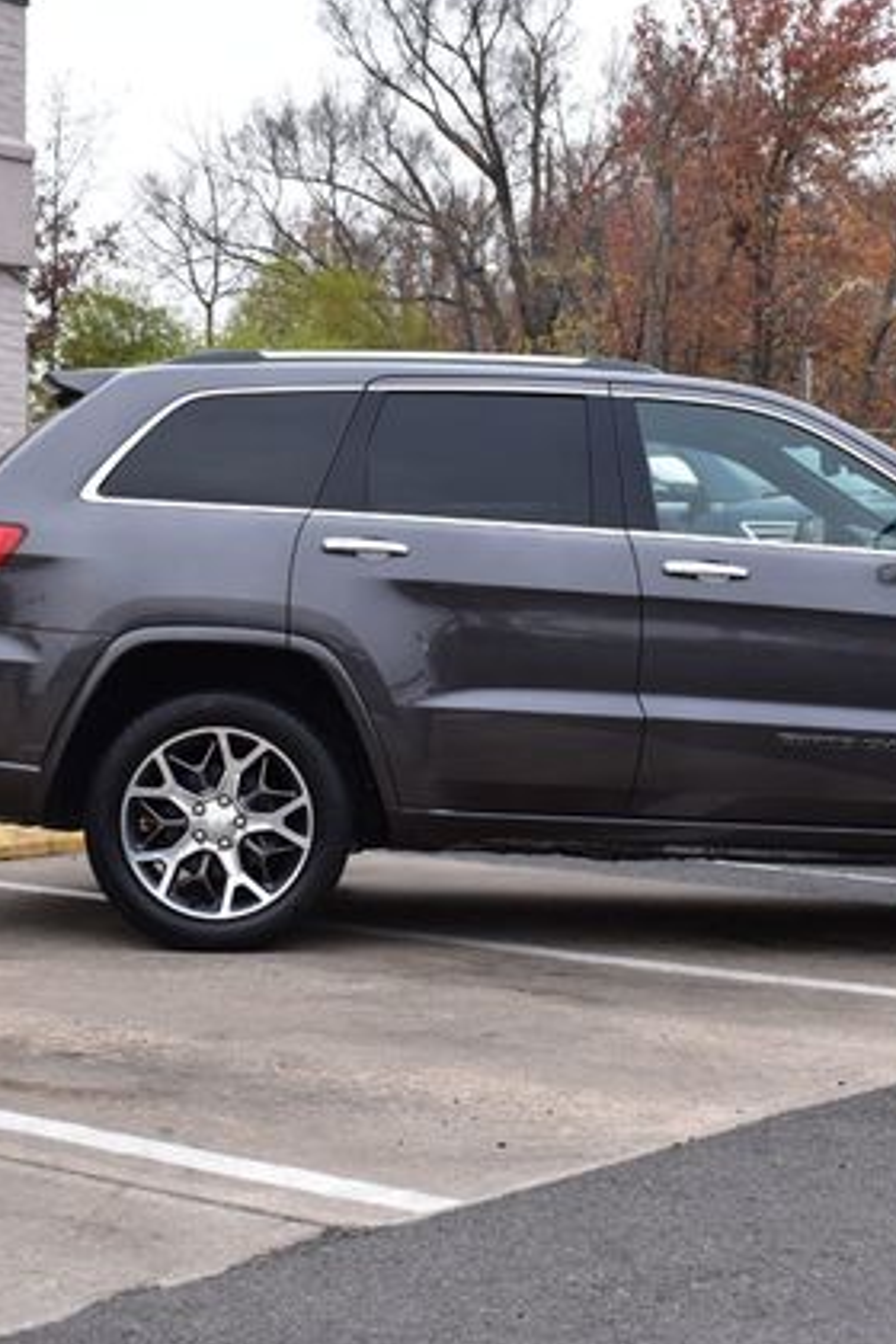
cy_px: 672
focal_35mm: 71
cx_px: 480
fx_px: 2642
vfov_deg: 28.5
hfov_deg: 19.2
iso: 400
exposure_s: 1/125
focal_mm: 31
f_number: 9
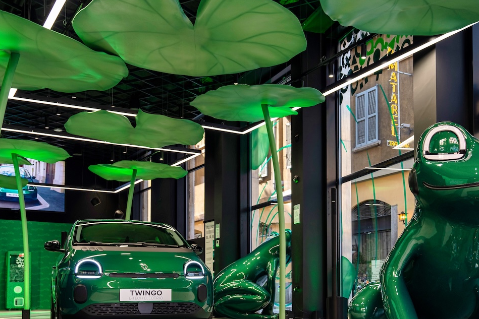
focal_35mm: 43
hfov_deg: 45.1
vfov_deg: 31.1
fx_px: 572
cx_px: 297
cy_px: 187
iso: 640
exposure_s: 1/100
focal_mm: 34
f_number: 3.5
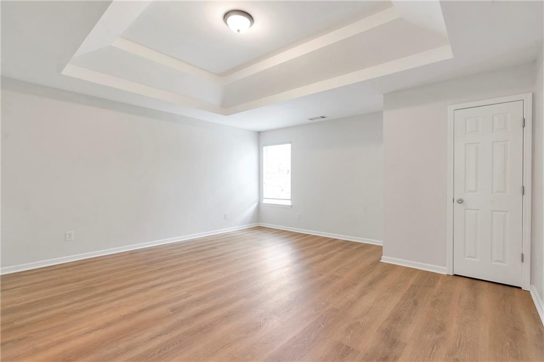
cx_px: 272
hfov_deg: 96.8
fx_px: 242
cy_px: 181
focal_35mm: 16
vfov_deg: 73.7
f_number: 8
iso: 400
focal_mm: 16
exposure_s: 1/10
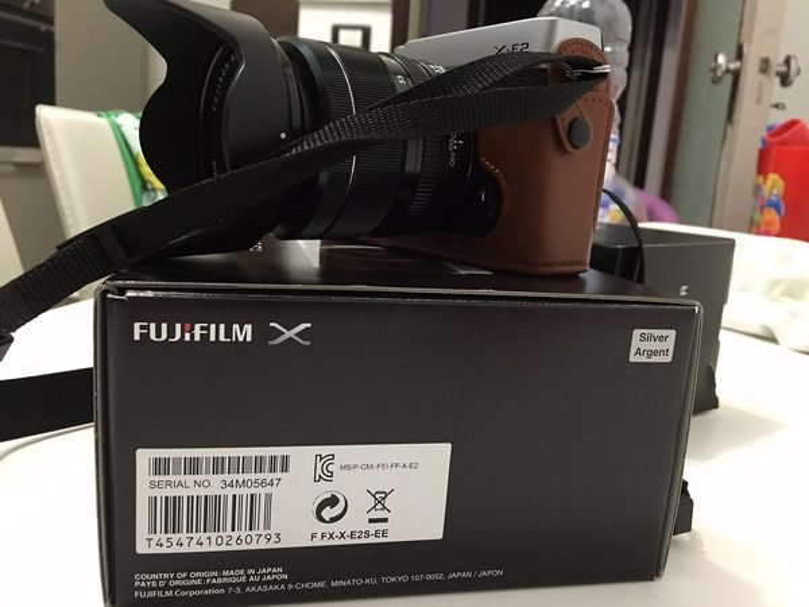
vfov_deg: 48.2
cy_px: 304
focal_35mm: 29
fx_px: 678
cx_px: 404
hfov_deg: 61.7
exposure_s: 1/15
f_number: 2.2
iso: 250
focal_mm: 4.15
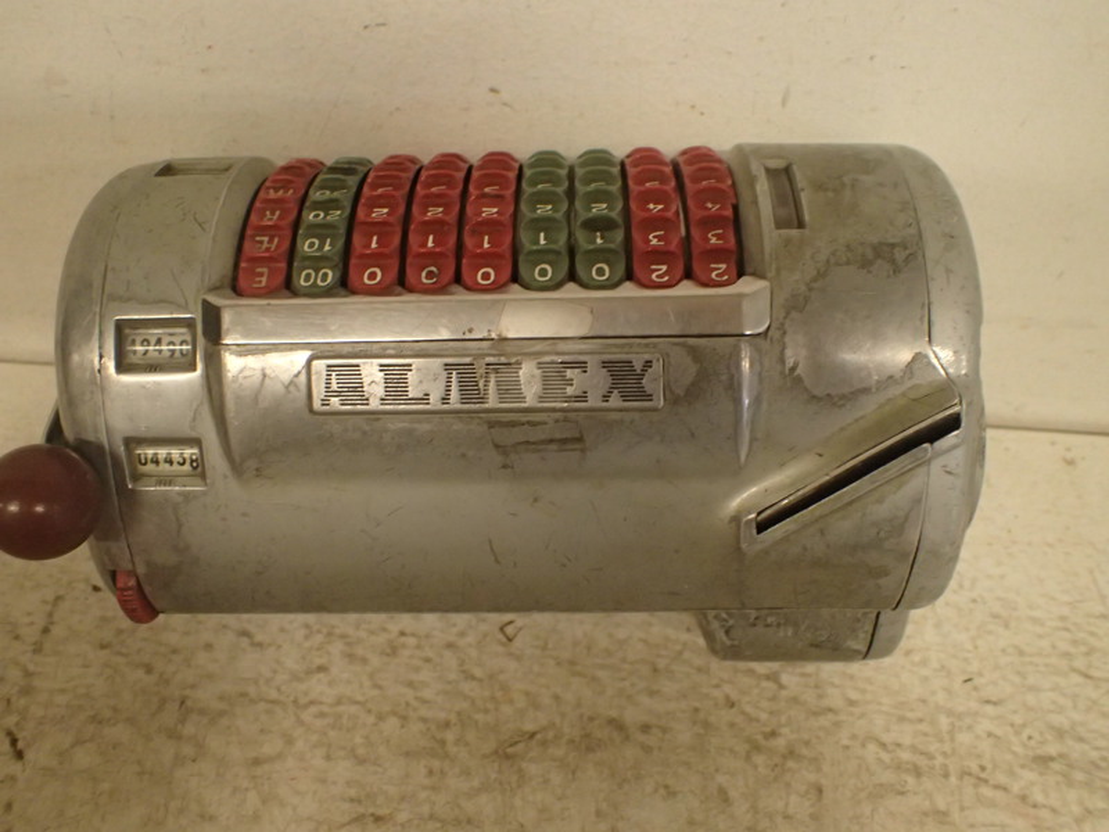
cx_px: 554
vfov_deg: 46.8
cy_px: 416
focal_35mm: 30
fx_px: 961
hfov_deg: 60.0
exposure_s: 1/60
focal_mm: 5.5
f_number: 2.3
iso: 800
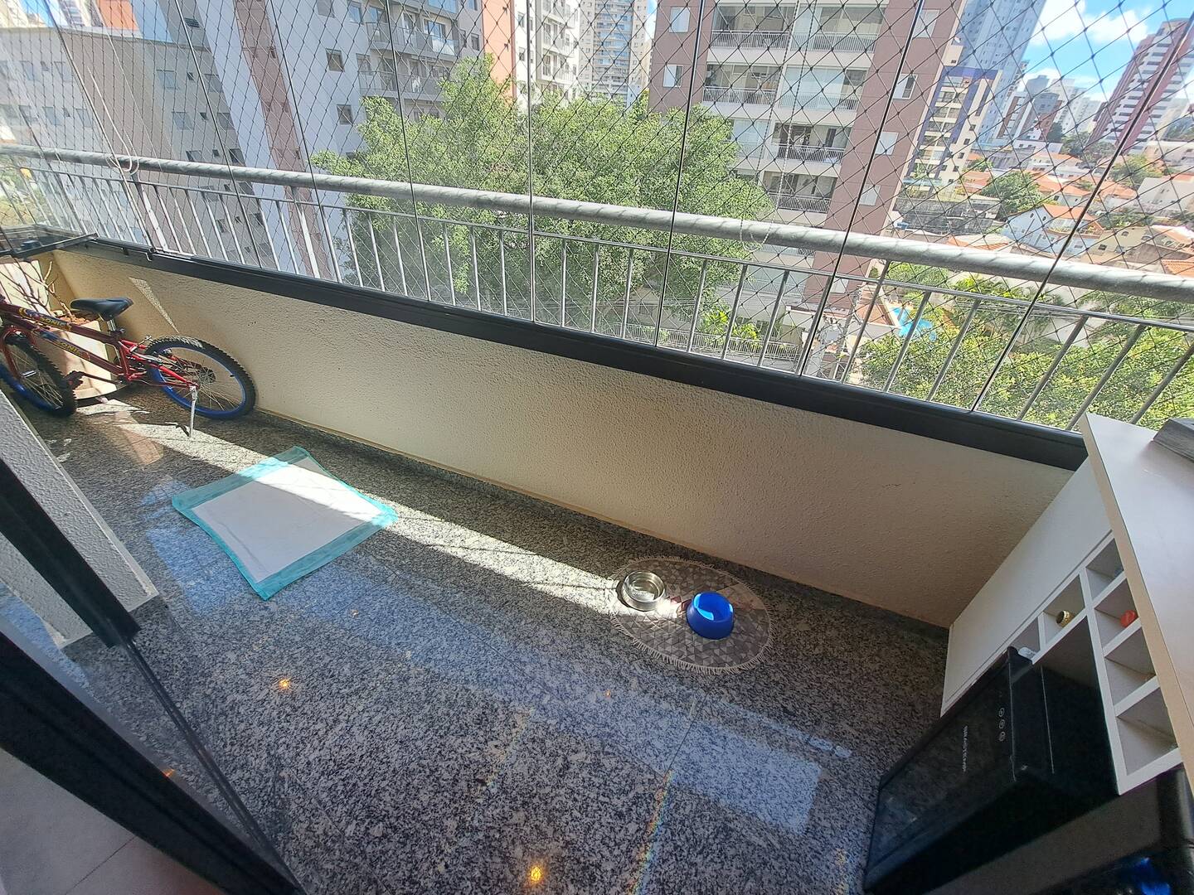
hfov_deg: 106.2
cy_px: 448
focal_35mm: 13
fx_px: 448
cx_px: 597
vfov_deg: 89.9
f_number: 2.2
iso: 50
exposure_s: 1/288
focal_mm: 1.74
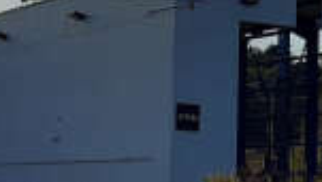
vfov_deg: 8.4
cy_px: 79
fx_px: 1230
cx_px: 143
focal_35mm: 144
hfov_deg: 14.9
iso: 40
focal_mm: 3.92
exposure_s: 1/3597
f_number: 1.7
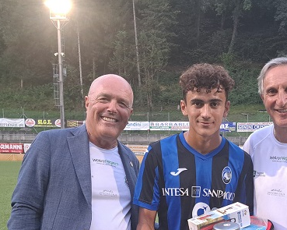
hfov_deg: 30.7
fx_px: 518
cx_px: 198
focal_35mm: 61
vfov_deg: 23.7
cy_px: 239
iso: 250
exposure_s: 1/50
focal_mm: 5.23
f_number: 1.8
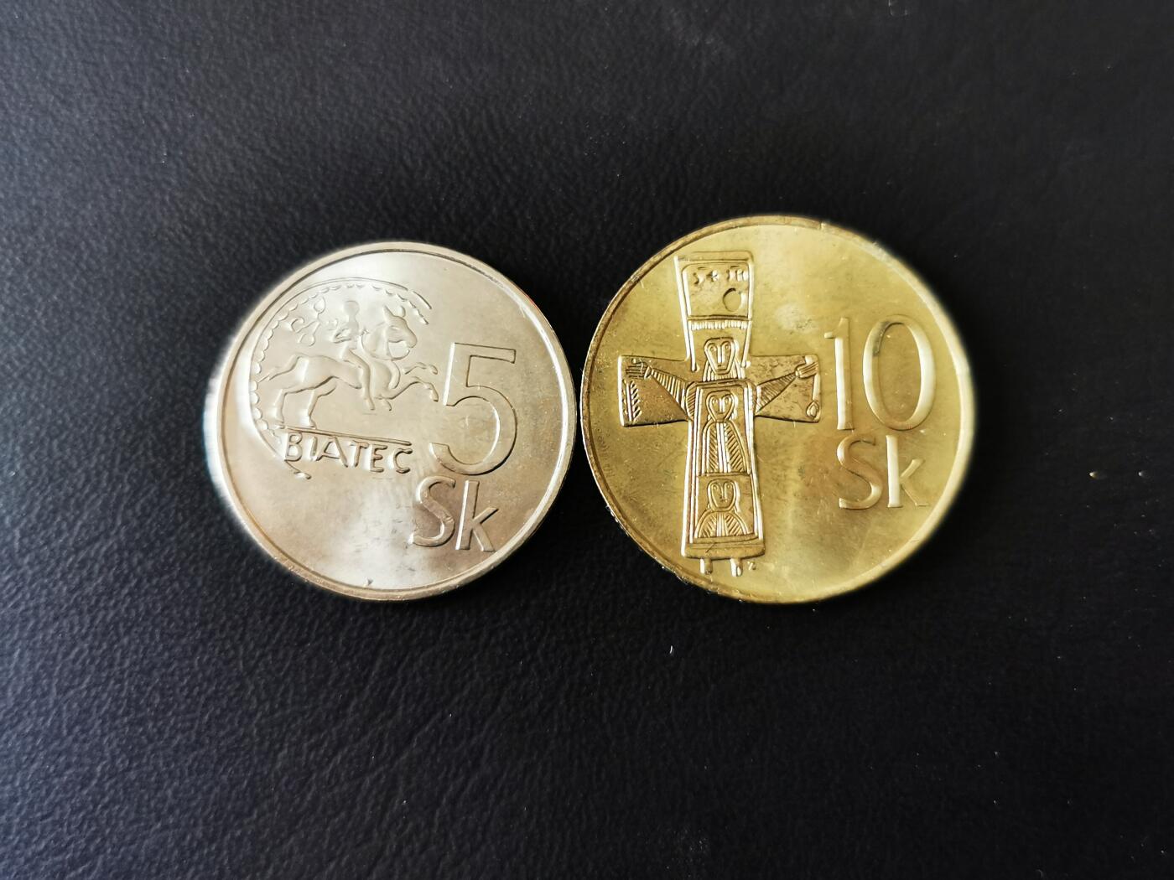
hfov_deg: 54.0
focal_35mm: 34
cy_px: 440
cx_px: 587
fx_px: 1153
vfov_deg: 41.8
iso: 250
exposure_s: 1/50
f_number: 1.6
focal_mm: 5.56
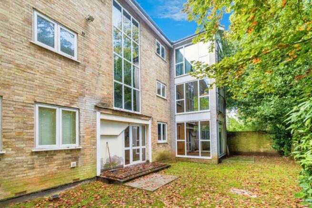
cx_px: 156
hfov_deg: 100.4
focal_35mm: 15
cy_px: 104
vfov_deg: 77.4
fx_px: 130
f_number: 8
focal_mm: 10
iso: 320
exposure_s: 1/13
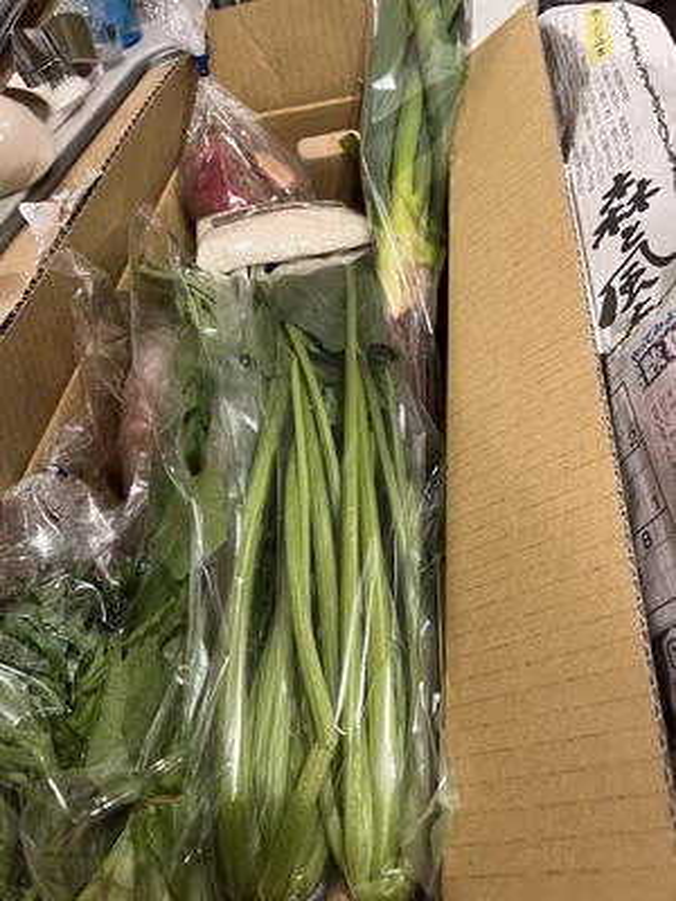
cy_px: 450
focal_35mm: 26
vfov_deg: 67.3
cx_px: 338
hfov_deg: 53.1
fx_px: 677
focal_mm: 5.1
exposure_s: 1/50
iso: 200
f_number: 1.6
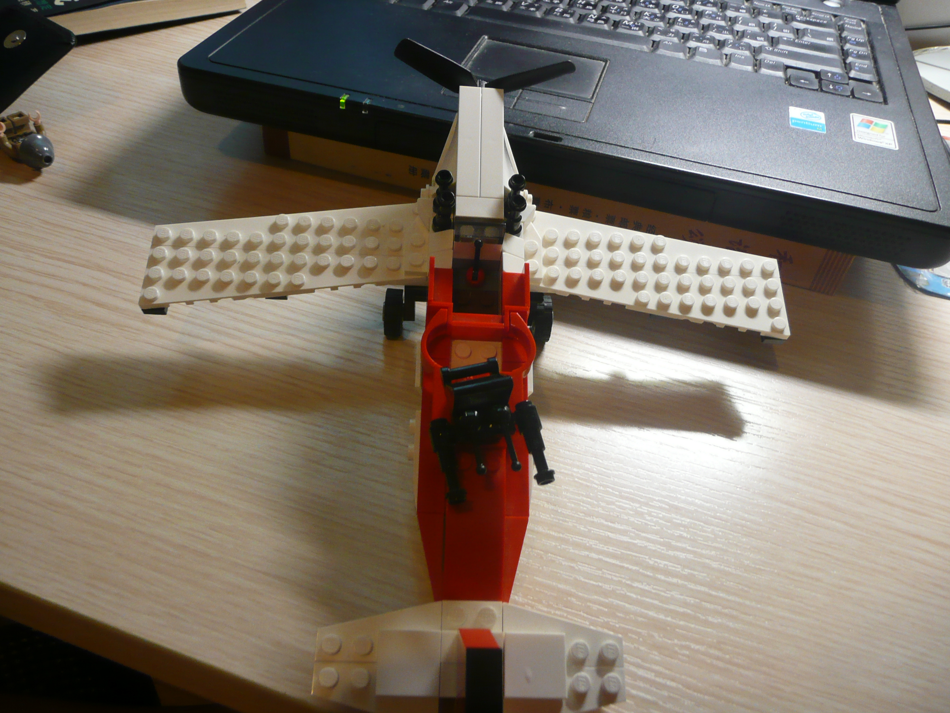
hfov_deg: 63.4
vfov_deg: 49.7
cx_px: 475
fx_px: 768
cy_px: 356
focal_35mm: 28
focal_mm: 4.6
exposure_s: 1/15
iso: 200
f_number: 3.3
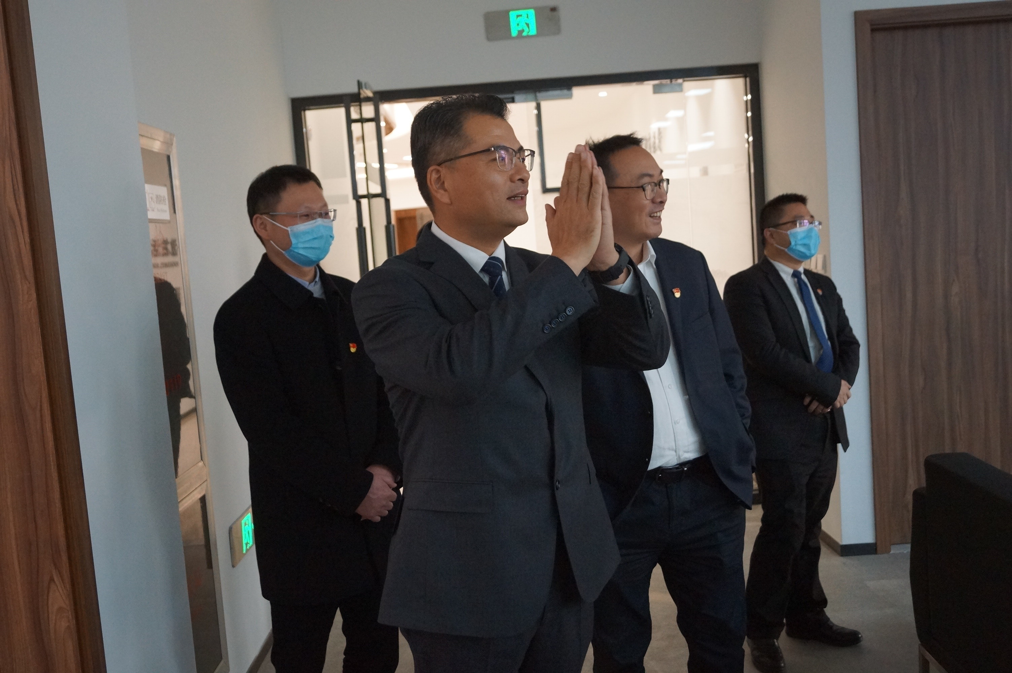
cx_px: 506
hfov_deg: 53.2
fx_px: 1011
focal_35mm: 36
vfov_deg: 36.8
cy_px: 336
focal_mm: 24
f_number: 4
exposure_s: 1/160
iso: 1600
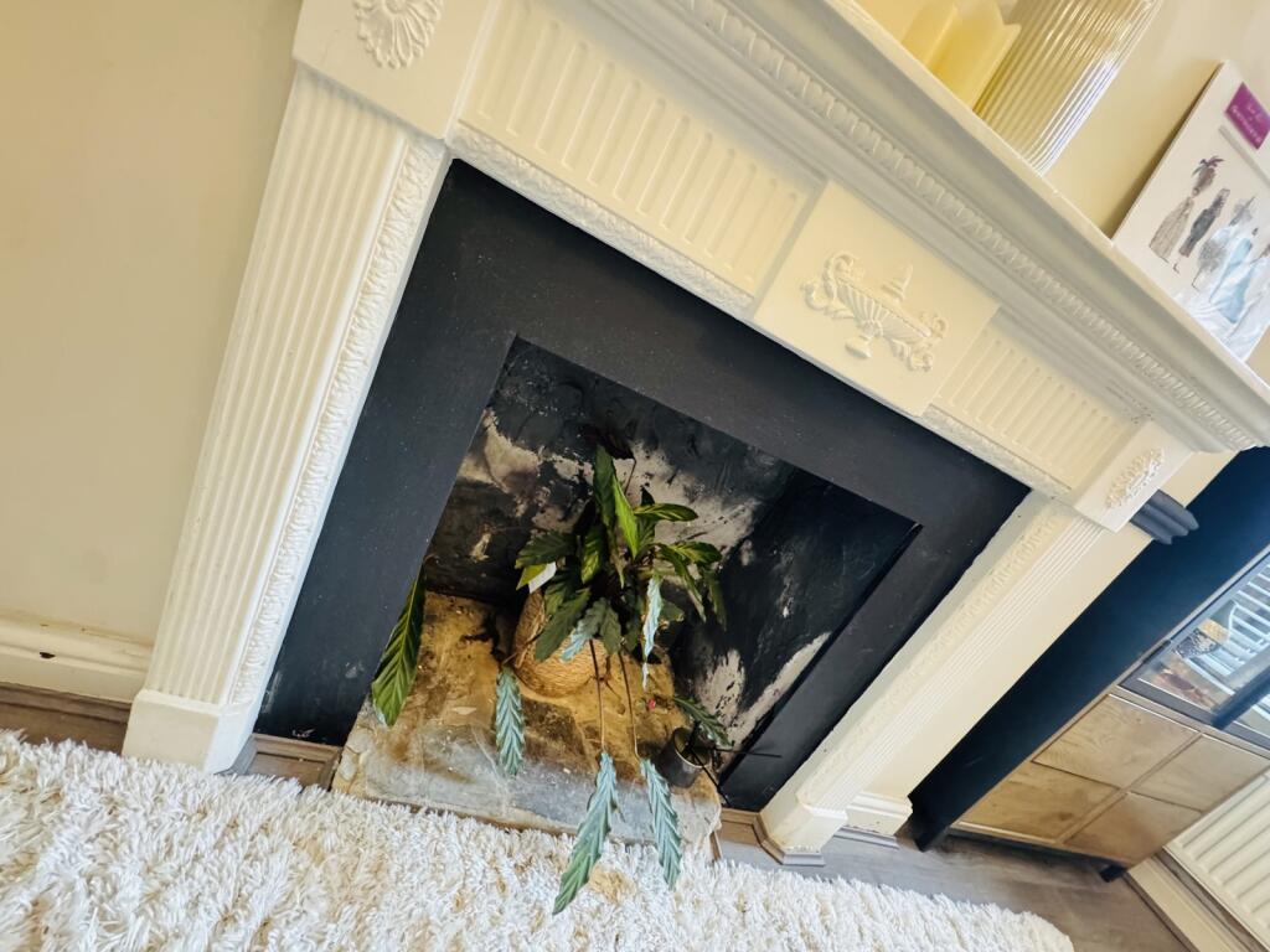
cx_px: 635
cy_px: 476
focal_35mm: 14
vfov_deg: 85.7
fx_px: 514
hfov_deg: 102.1
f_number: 2.2
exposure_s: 1/50
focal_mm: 2.22
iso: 800
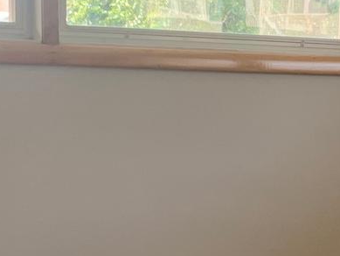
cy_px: 316
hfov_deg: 13.9
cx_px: 427
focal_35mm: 137
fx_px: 1346
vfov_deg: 10.6
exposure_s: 1/122
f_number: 1.8
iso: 40
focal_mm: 4.25
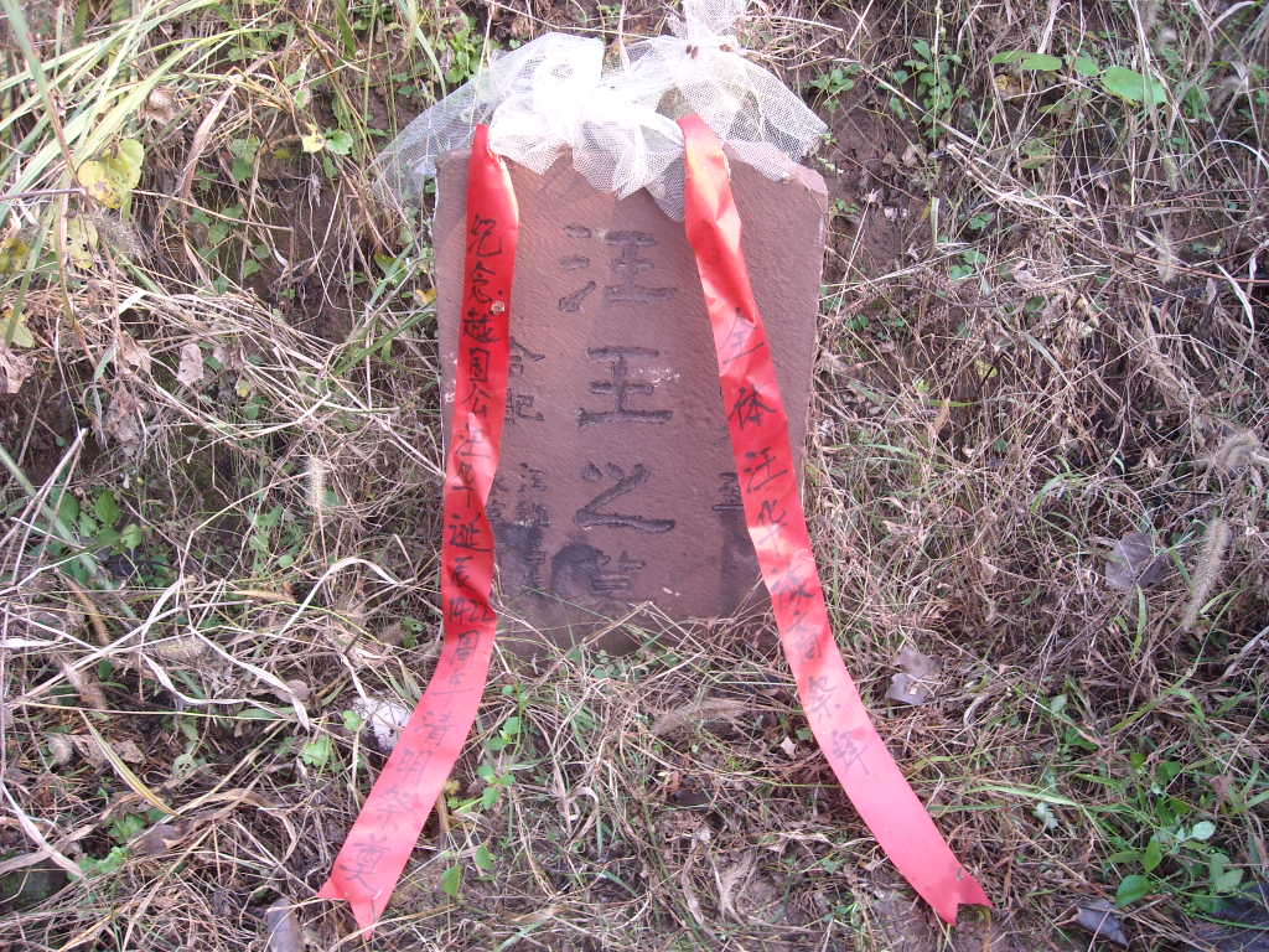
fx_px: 1283
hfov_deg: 52.6
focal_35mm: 35
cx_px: 634
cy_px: 476
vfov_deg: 40.7
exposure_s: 1/60
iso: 80
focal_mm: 5.7
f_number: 2.8
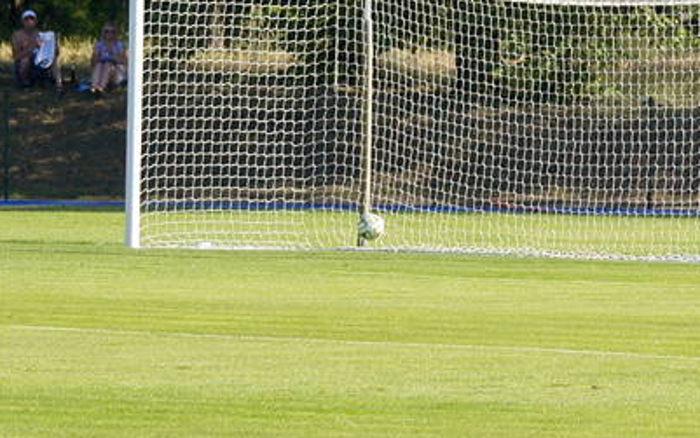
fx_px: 6491
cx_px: 110
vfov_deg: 3.9
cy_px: 99
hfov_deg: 6.2
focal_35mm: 340
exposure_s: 1/1250
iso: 400
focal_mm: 105
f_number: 4.5
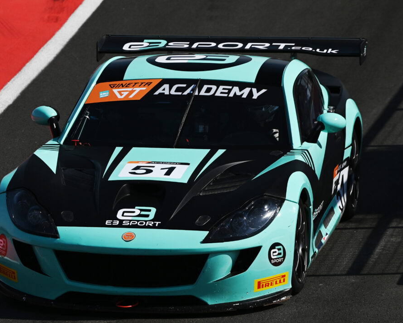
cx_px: 194
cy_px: 187
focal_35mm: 267
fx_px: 3185
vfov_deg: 5.8
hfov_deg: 7.2
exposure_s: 1/800
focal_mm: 180
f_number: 4
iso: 100
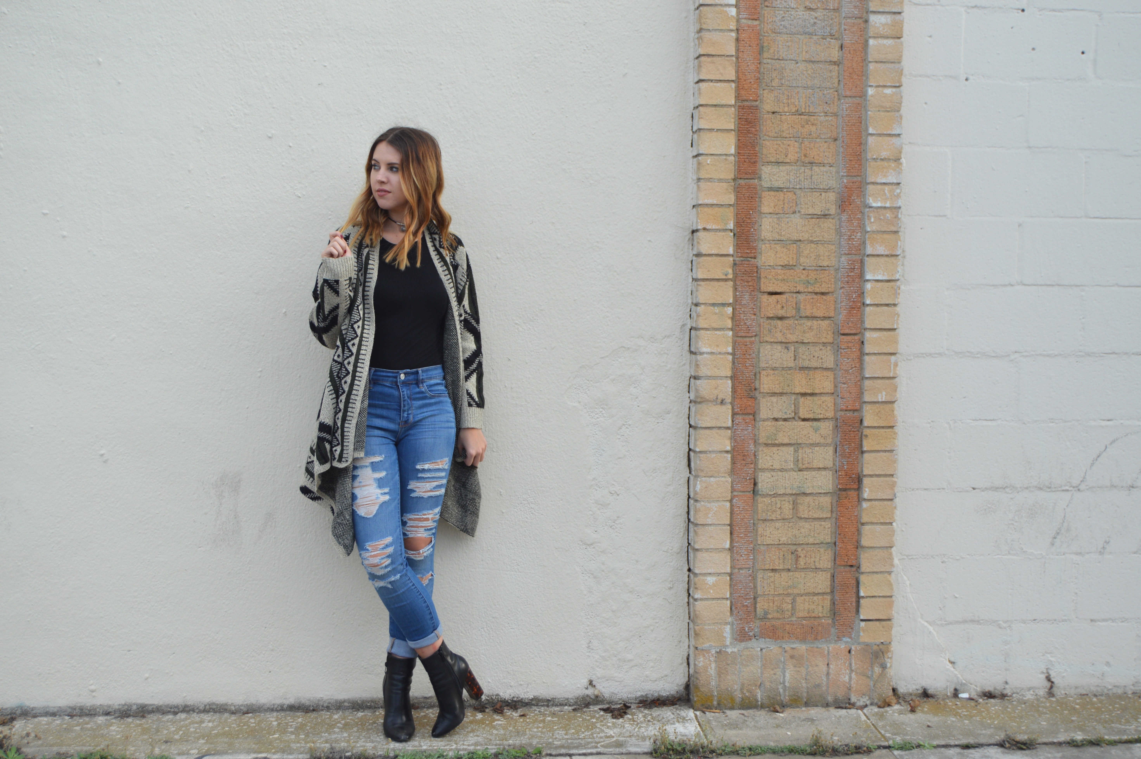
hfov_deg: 41.1
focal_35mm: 48
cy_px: 380
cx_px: 570
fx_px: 1520
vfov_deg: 28.0
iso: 100
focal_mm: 32
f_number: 6.3
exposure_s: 1/160
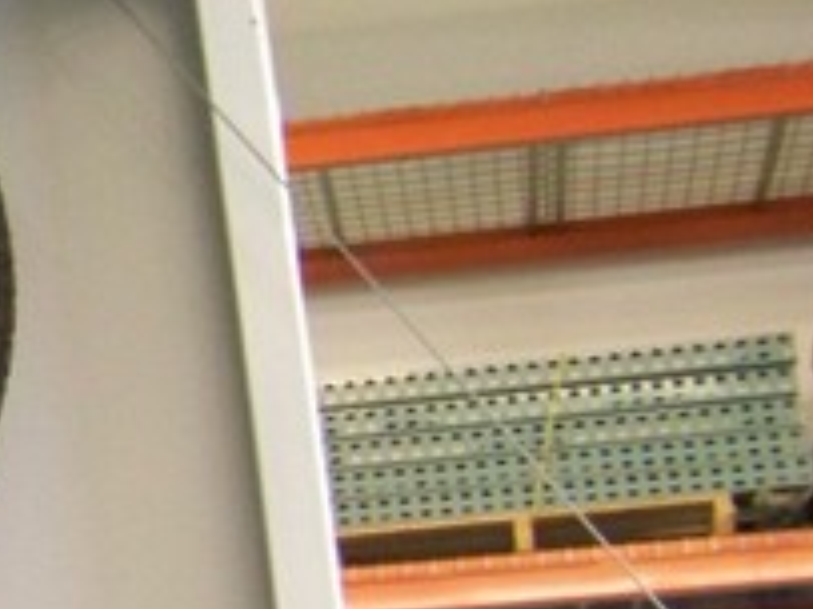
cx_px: -513
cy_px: 339
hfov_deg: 14.5
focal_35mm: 124
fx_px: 2911
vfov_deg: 11.9
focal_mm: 5.85
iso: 400
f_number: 2.8
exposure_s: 1/25
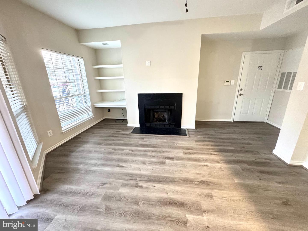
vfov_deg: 85.7
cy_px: 116
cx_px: 154
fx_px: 125
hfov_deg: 102.1
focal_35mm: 14
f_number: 2.2
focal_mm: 2.22
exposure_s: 1/60
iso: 500
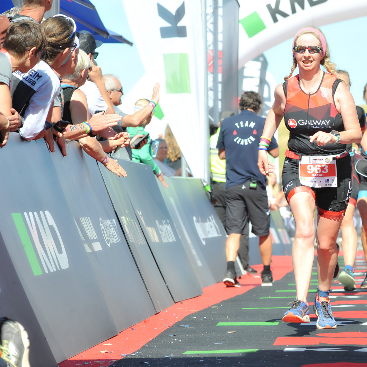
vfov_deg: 7.6
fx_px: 2771
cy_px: 184
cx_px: 273
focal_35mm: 231
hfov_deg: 7.6
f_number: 9
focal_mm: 180
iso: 800
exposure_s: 1/800
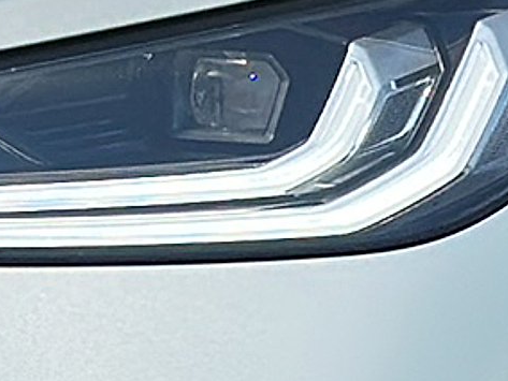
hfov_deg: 5.9
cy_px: 127
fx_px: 4962
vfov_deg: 4.4
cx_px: 212
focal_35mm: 338
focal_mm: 6.86
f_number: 1.78
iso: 64
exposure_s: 1/5618
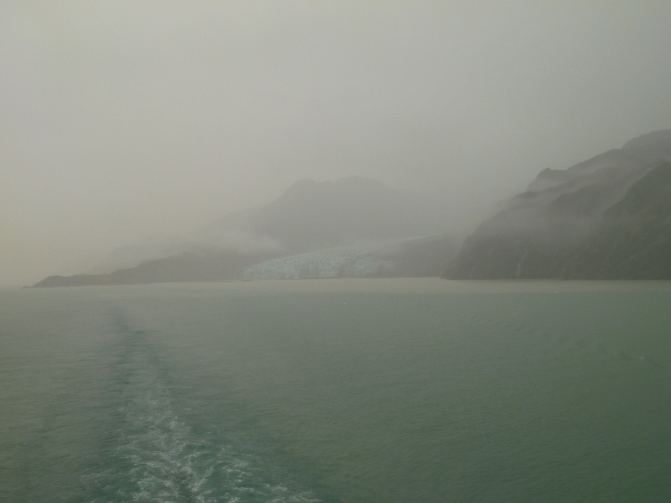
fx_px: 678
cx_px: 336
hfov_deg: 52.6
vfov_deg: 40.7
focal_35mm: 35
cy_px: 252
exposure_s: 1/30
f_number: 3.8
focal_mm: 6.3
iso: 100
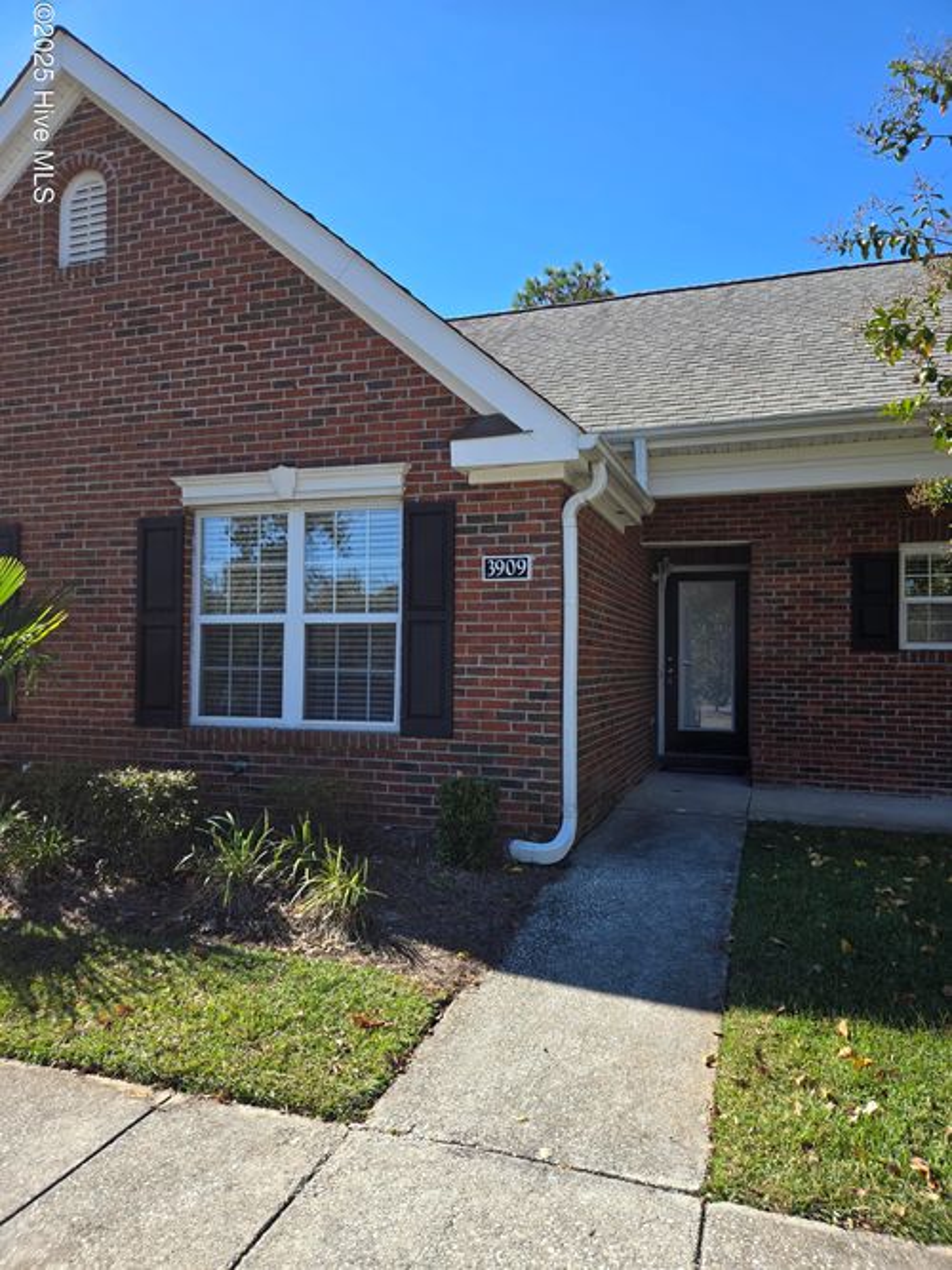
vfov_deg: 73.9
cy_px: 635
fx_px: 844
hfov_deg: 58.9
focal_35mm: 23
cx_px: 476
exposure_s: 1/645
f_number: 1.8
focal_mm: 5.4
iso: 25
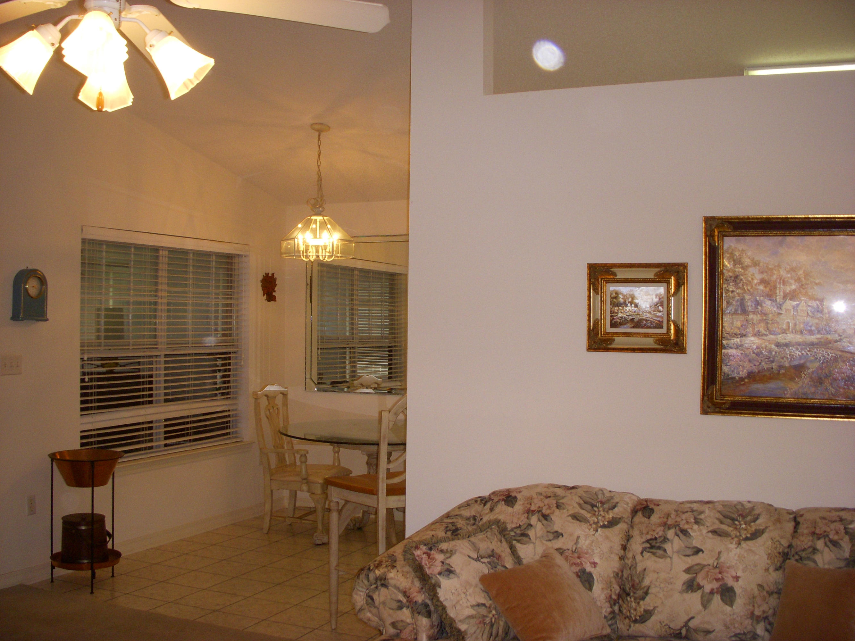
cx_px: 428
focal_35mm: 38
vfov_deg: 37.7
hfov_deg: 49.0
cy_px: 320
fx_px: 939
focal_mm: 6.3
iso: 200
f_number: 3.3
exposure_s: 1/60
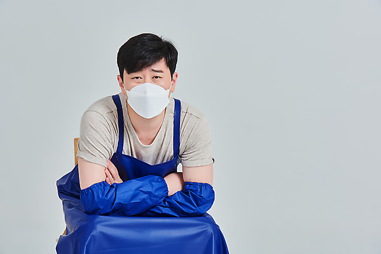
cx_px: 190
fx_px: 1323
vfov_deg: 11.0
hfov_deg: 16.4
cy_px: 127
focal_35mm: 125
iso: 100
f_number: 14
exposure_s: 1/125
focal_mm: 125
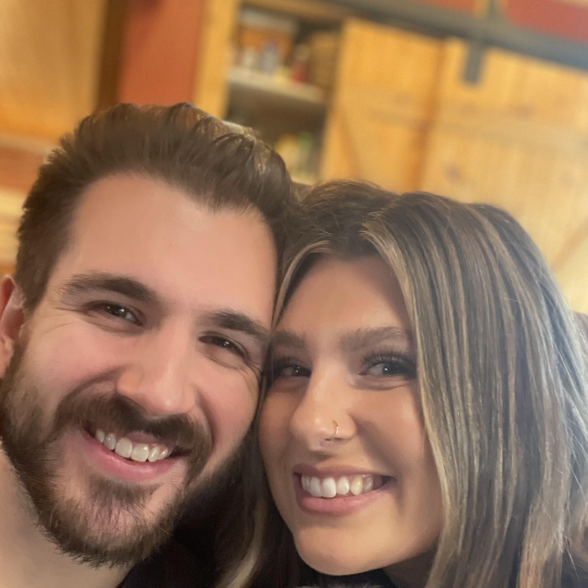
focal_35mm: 41
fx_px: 788
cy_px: 436
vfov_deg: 39.9
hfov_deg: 40.9
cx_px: 270
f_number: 2.2
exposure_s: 1/30
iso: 400
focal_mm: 2.71
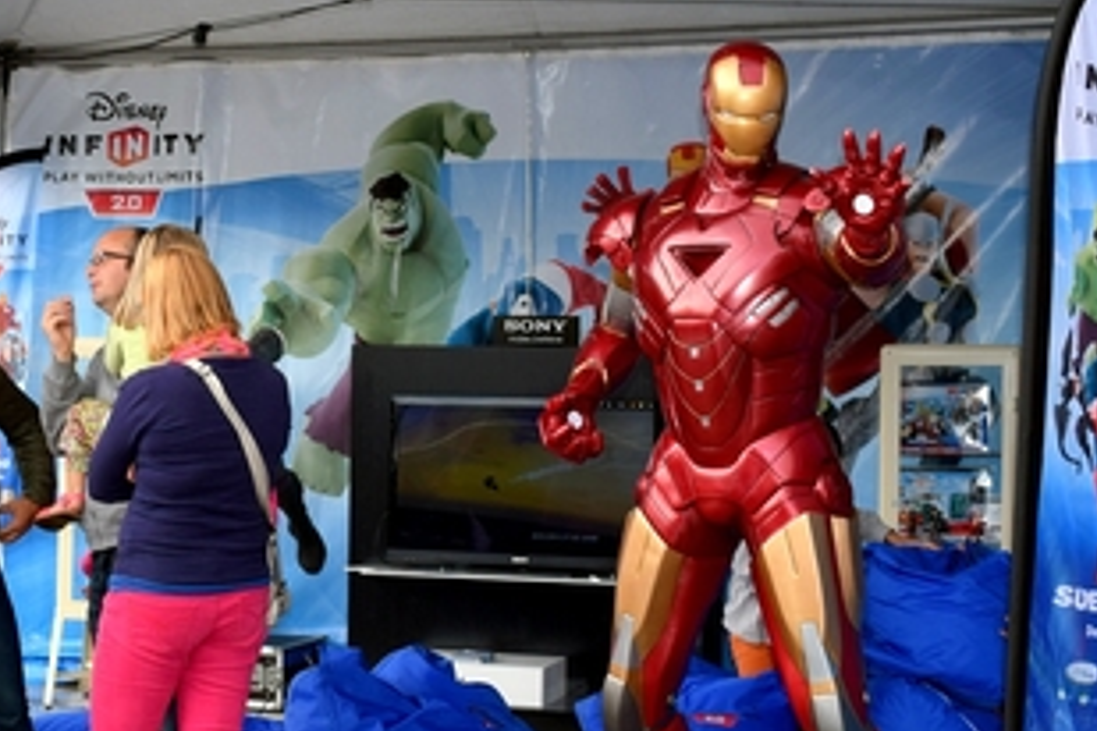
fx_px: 2133
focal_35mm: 70
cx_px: 170
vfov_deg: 19.4
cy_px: 417
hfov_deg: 28.0
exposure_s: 1/160
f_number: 6.3
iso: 100
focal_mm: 24
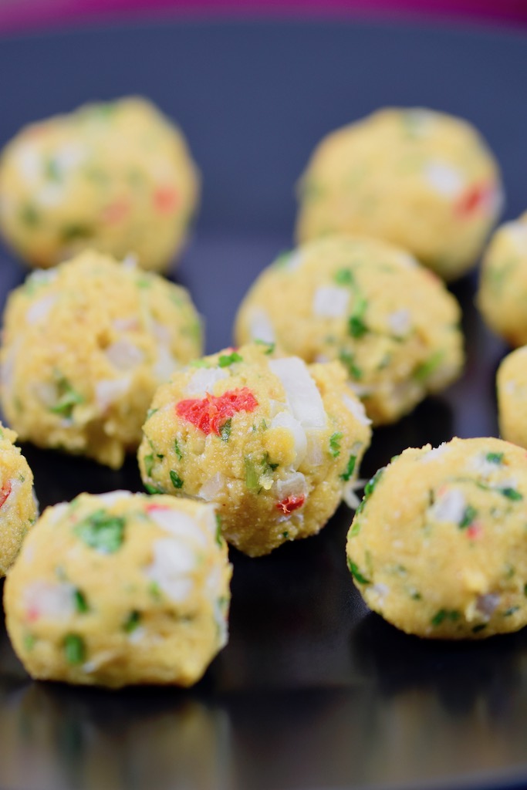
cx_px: 264
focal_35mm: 158
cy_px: 395
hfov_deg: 8.7
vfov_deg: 13.0
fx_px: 3457
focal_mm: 105
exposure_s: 1/80
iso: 400
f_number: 4.5
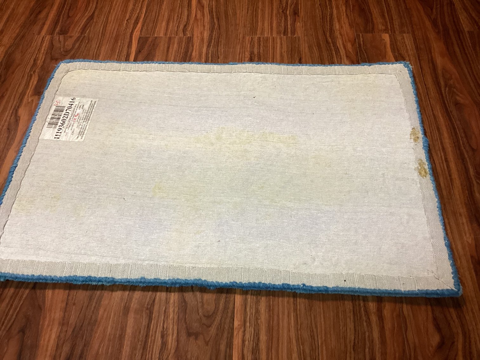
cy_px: 180
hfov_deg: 58.3
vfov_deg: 45.4
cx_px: 240
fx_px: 430
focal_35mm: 31
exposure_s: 1/50
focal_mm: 3.3
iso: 160
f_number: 2.4
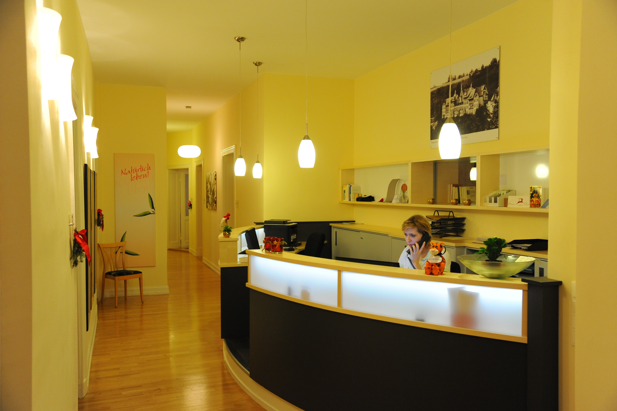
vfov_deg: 41.1
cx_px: 308
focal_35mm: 32
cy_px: 206
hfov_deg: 58.7
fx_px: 548
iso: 2500
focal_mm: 32
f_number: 4.5
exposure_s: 1/80
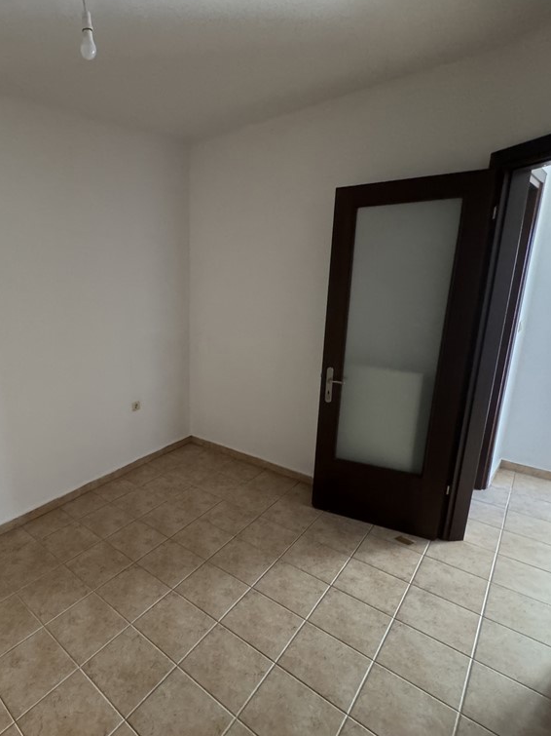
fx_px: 403
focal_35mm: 19
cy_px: 369
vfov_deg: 84.7
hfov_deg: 65.3
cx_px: 152
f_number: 2.2
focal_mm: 2.22
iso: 800
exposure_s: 1/60
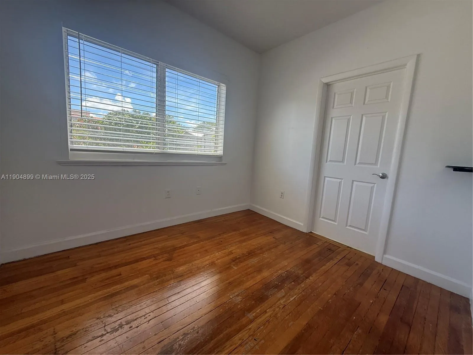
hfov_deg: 102.1
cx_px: 236
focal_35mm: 14
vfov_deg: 85.7
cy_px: 178
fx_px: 191
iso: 64
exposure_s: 1/136
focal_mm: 2.22
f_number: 2.2
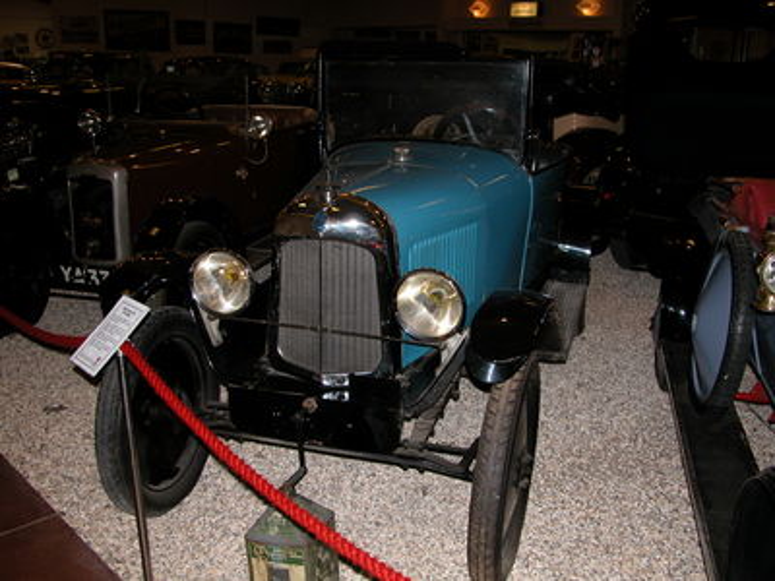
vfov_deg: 40.7
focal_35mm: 35
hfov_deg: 52.6
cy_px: 290
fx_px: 784
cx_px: 388
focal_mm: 8.9
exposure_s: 1/60
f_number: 2.8
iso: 100
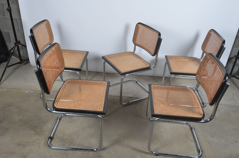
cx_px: 120
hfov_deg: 62.0
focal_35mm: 30
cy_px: 79
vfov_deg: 43.4
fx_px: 199
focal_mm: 20
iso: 100
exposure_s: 1/125
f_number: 11
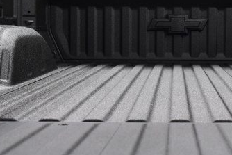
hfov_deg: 28.7
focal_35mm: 69
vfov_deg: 19.6
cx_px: 180
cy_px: 41
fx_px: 445
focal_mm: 24
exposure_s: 1/60
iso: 1600
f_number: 4.5
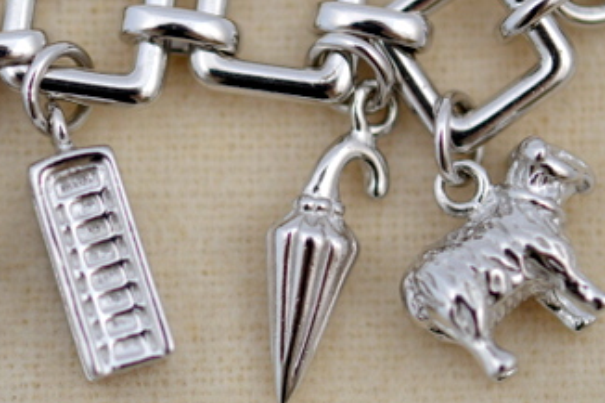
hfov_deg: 10.6
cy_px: 149
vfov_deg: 7.1
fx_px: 3242
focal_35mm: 193
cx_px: 132
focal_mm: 60
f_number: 3.5
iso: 400
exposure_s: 1/200
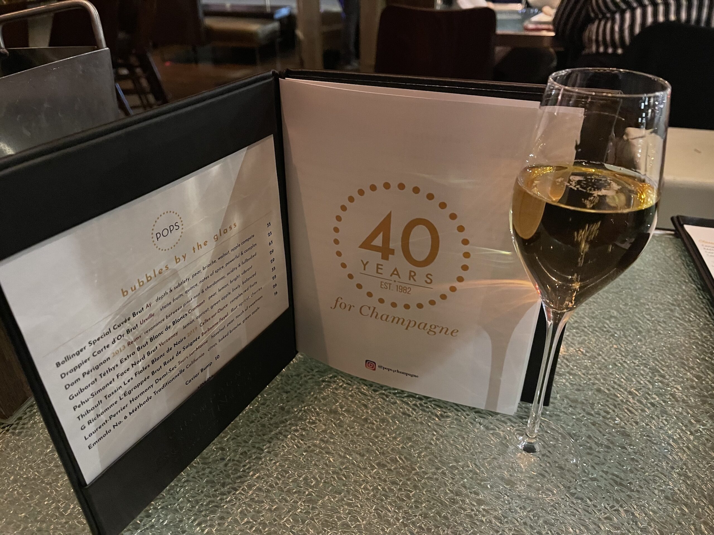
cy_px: 268
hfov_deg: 67.3
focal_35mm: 26
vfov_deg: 53.1
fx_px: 536
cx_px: 357
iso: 800
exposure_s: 1/30
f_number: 1.6
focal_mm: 5.1
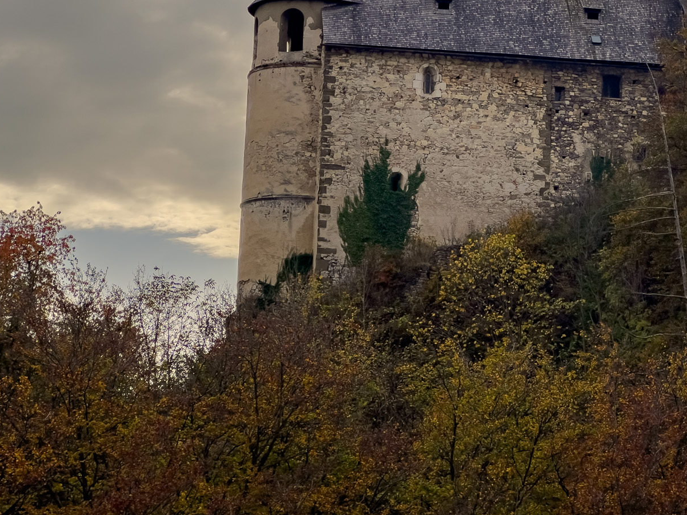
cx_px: 506
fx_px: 2441
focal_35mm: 123
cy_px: 127
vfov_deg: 12.0
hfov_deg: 16.0
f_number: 2.8
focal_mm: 9
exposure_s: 1/640
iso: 32
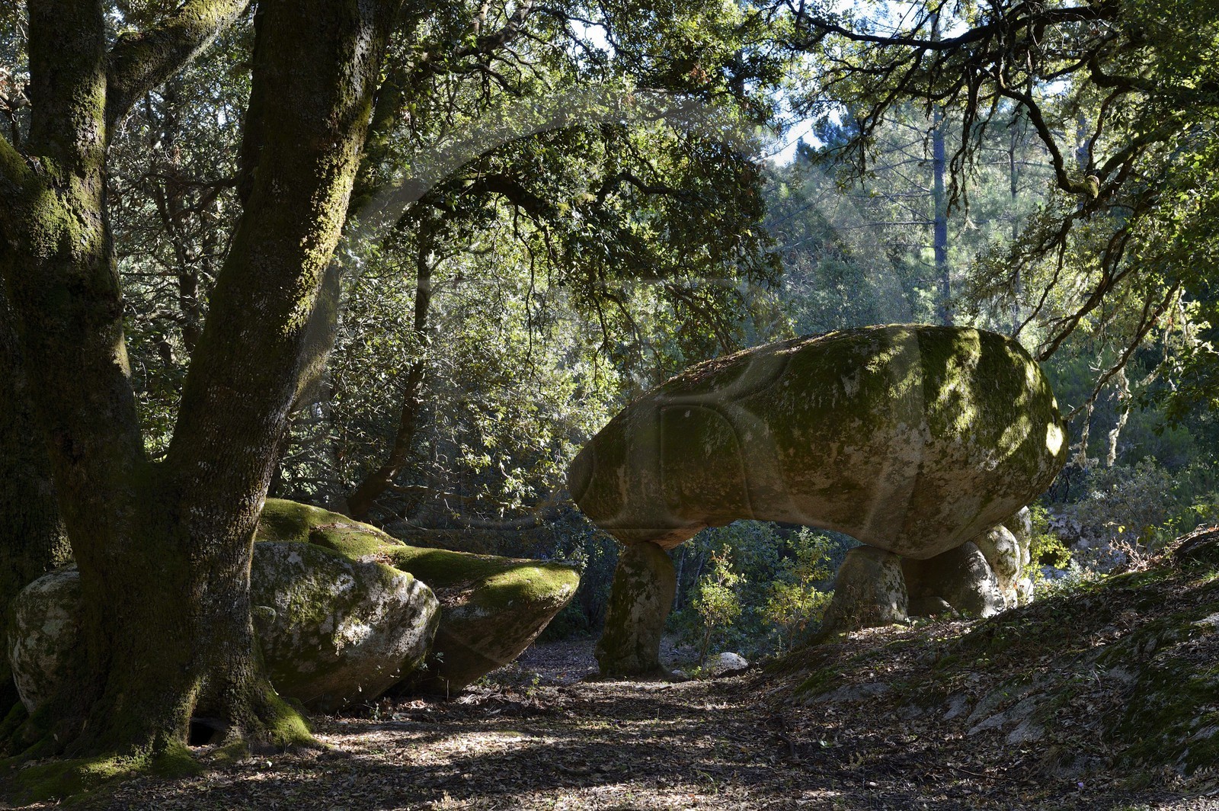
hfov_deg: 34.5
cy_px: 406
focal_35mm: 58
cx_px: 610
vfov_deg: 23.3
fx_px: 1962
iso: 400
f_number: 8
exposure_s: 1/60
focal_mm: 58
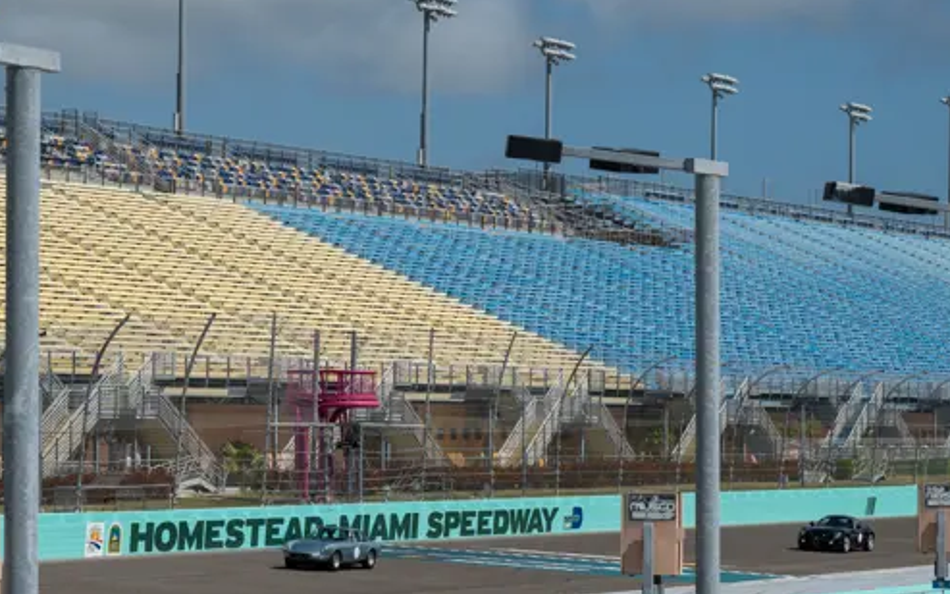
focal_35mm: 155
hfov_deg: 13.5
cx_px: 428
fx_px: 4013
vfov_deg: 8.5
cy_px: 351
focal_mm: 125
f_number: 8
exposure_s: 1/1000
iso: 64
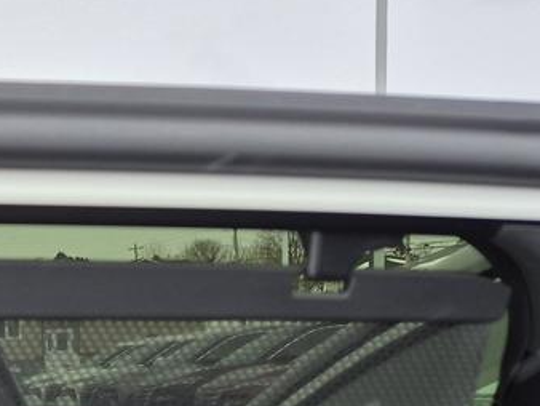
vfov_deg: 15.7
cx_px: -342
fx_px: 1358
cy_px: 603
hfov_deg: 18.9
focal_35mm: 87
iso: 25
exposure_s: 1/419
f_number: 1.8
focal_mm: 5.4
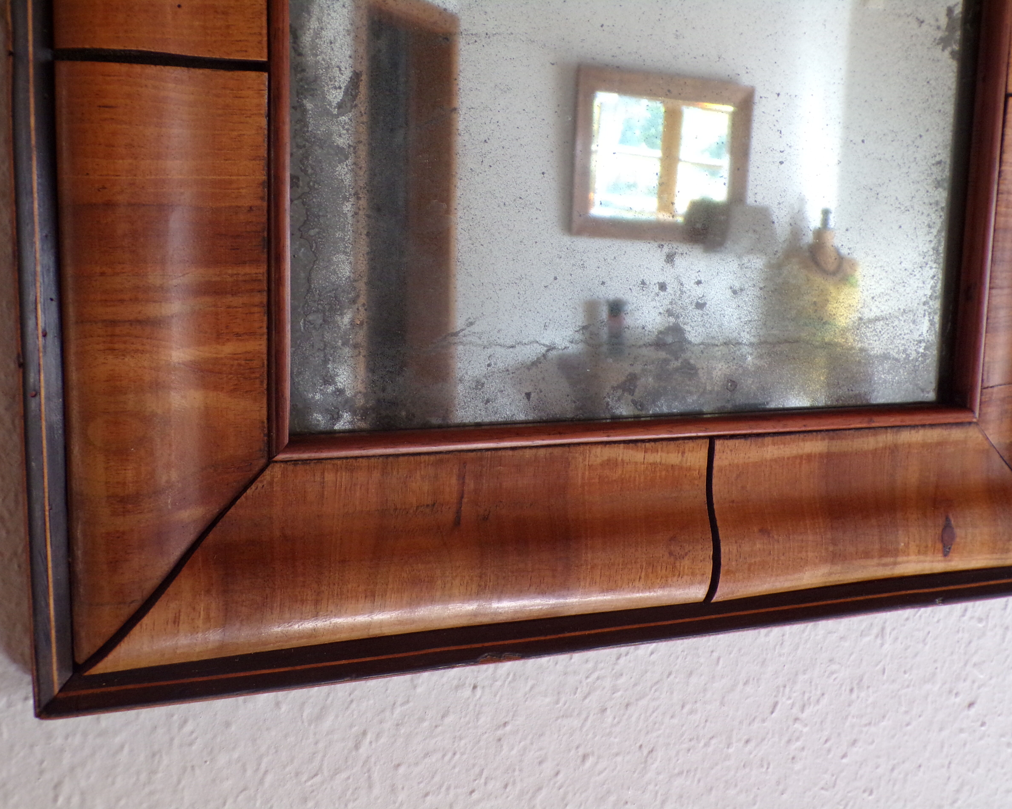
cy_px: 403
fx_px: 1168
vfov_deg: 38.2
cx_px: 500
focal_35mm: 39
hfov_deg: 46.8
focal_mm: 6.6
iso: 200
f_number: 3.3
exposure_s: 1/26
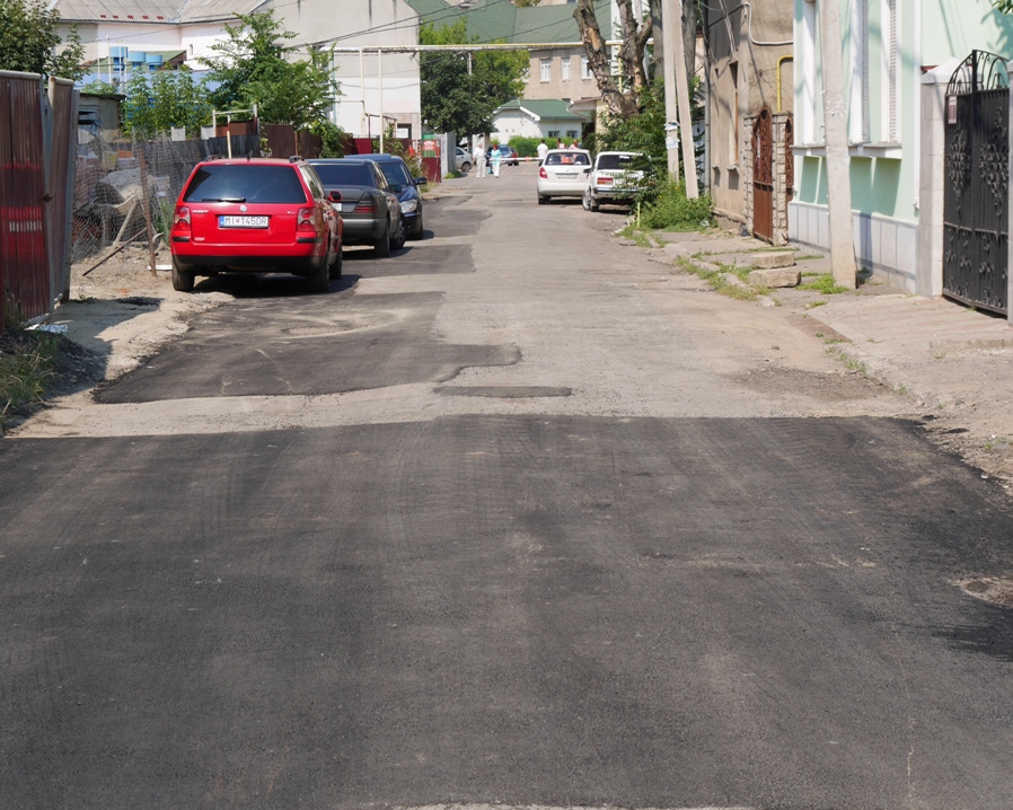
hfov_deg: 24.4
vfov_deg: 19.7
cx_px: 511
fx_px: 2338
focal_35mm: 78
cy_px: 404
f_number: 8
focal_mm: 37
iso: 200
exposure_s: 1/400
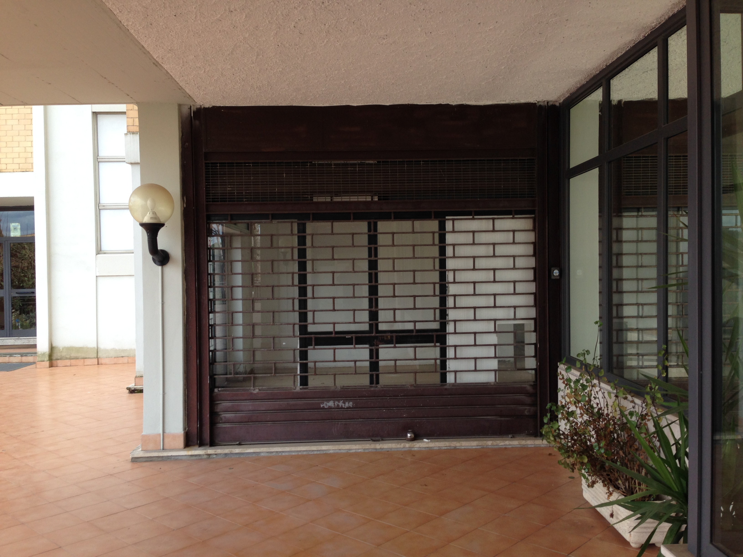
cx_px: 372
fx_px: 708
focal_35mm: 33
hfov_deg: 55.4
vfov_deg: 42.9
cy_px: 278
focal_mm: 4.12
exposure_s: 1/189
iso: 50
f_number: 2.4
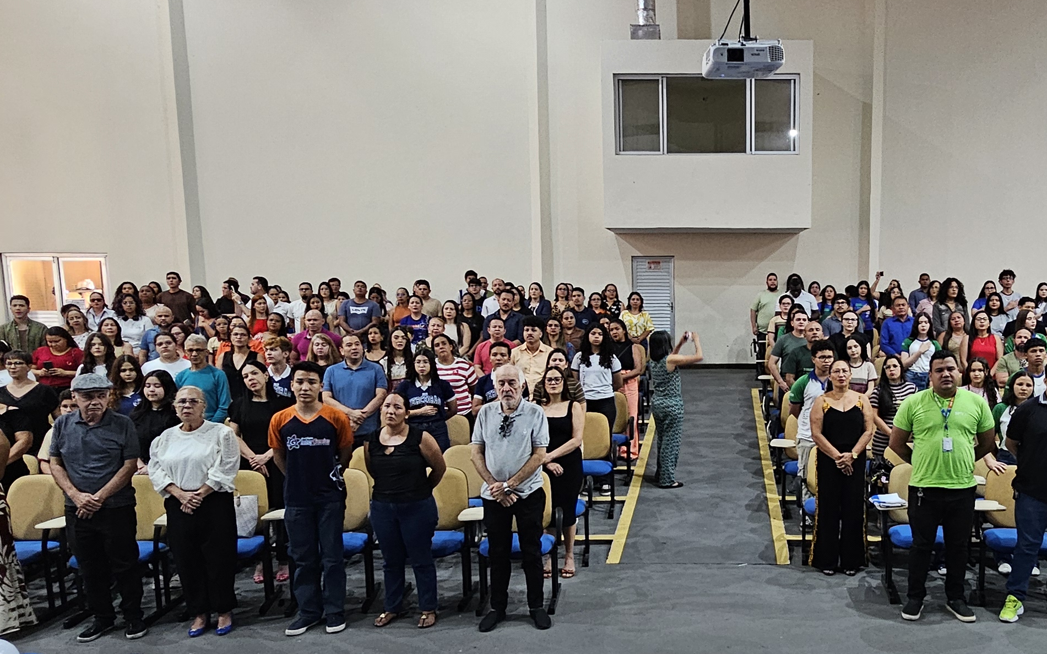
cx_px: 701
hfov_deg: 63.0
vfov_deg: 42.7
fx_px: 827
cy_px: 421
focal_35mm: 29
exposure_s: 1/30
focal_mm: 2.2
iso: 320
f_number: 2.2
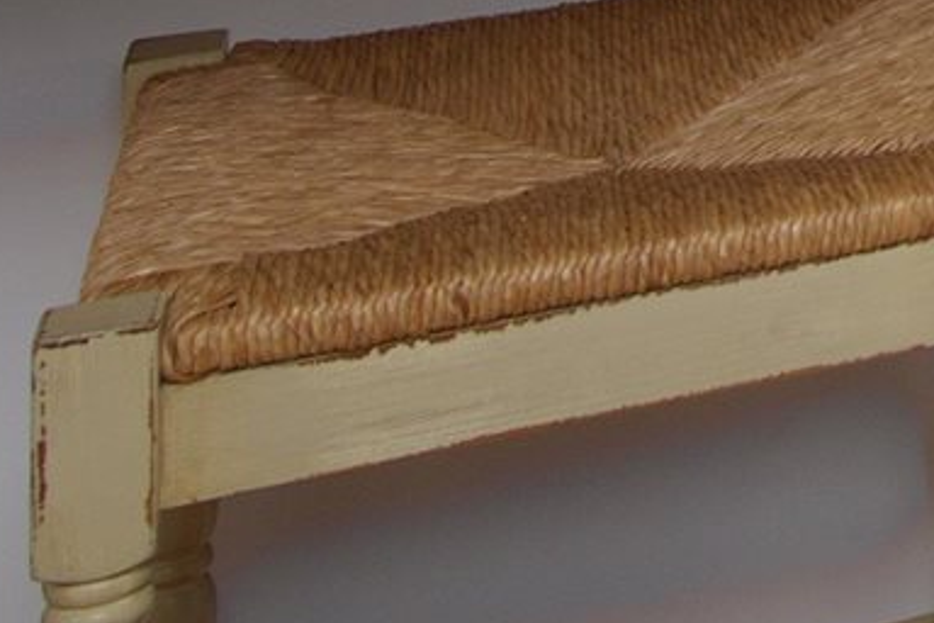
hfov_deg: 12.4
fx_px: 3009
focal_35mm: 116
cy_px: -995
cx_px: 2454
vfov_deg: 10.0
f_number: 7.1
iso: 400
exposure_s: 1/13
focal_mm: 14.5
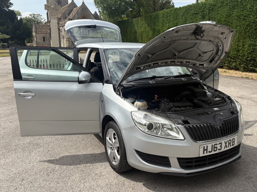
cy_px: 96
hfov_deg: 67.3
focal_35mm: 26
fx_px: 193
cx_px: 128
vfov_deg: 53.1
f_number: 1.6
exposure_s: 1/4608
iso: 64
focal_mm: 5.96
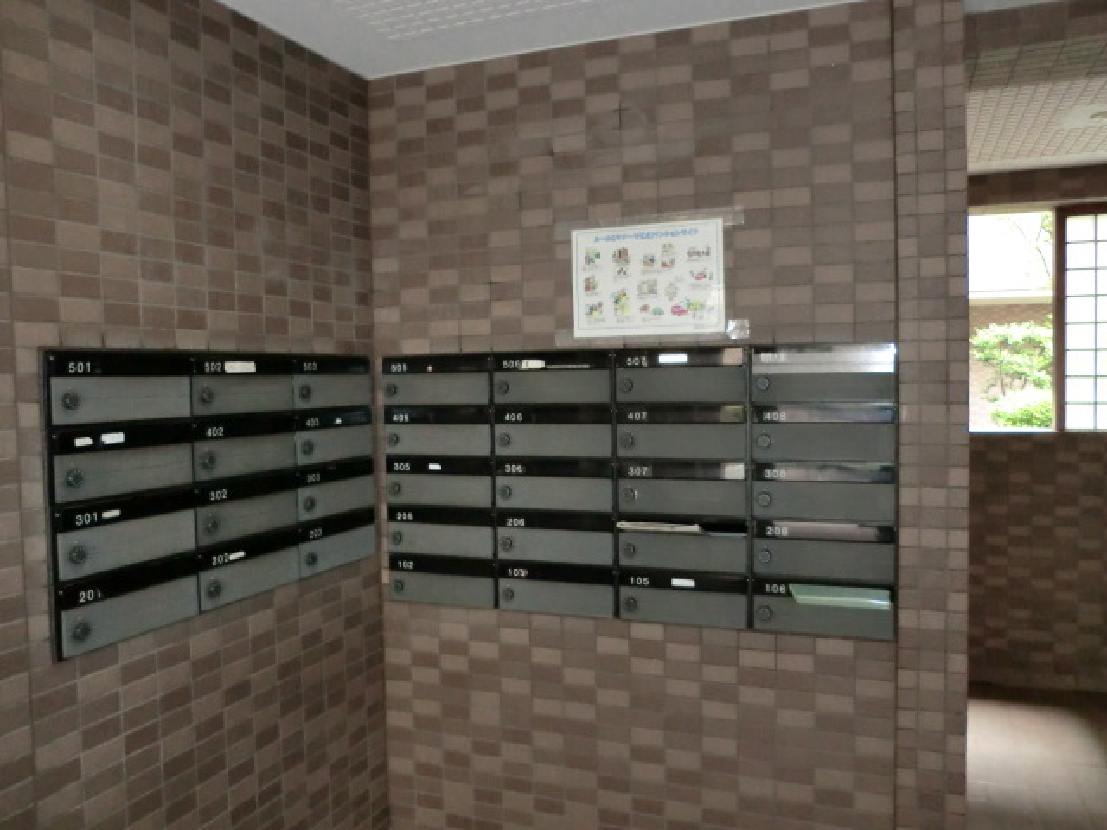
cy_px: 415
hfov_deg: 65.3
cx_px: 554
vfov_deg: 51.4
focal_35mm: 27
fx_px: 863
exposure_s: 1/50
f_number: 3.2
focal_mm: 4.9
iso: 400
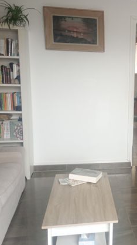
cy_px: 130
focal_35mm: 44
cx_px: 156
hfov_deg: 24.9
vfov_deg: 46.4
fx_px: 285
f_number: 1.8
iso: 367
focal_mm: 4.27
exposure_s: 1/50
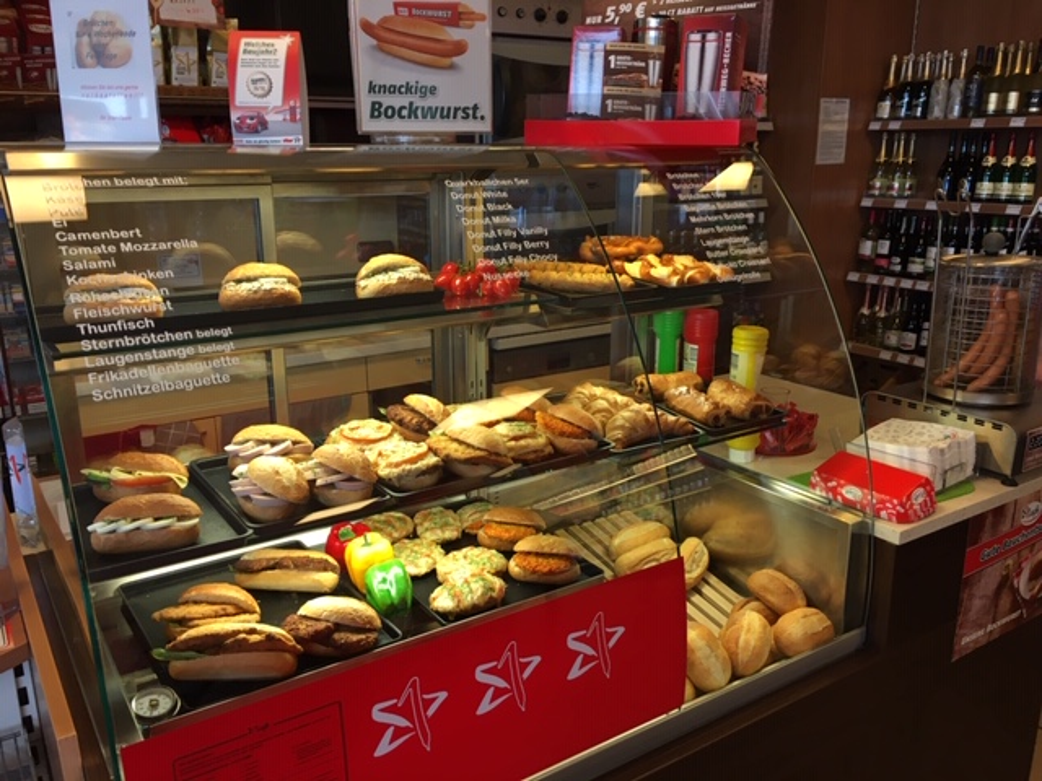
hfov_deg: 61.7
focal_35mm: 29
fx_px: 873
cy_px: 390
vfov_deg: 48.2
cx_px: 521
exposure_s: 1/33
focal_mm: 4.15
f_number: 2.2
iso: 64
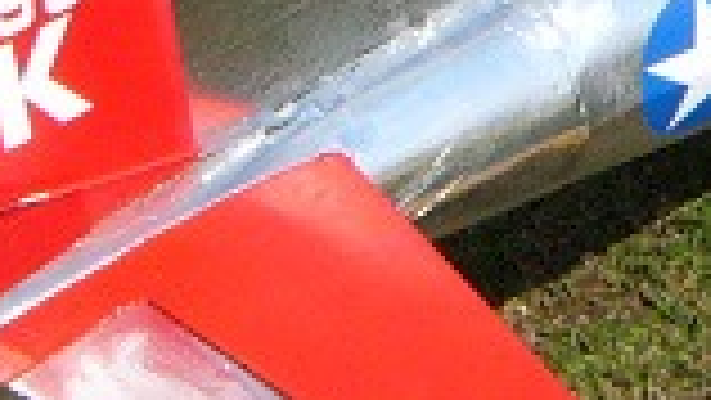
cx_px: 1138
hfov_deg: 10.4
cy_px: 9
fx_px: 3734
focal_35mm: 198
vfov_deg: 6.1
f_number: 5.6
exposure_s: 1/1000
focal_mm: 6
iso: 100
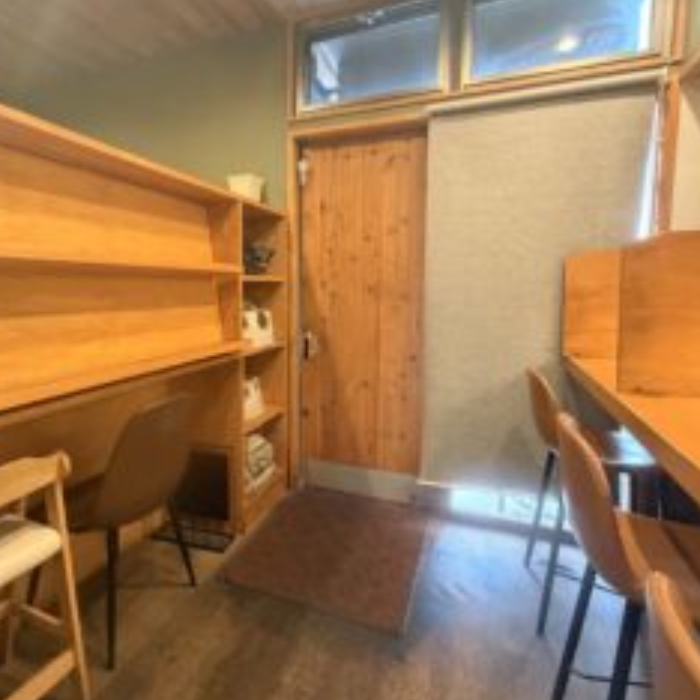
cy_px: 326
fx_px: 435
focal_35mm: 19
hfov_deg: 77.4
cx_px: 308
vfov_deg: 77.6
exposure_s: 1/60
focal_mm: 2.22
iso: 800
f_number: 2.2
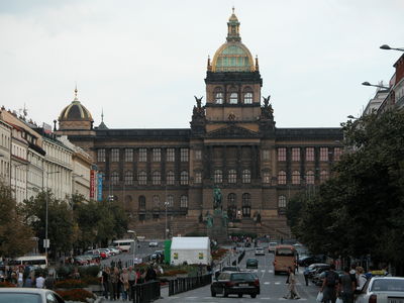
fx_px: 1587
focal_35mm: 136
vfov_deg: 10.9
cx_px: 202
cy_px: 152
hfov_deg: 14.5
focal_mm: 34.7
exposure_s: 1/211
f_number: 4.3
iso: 100
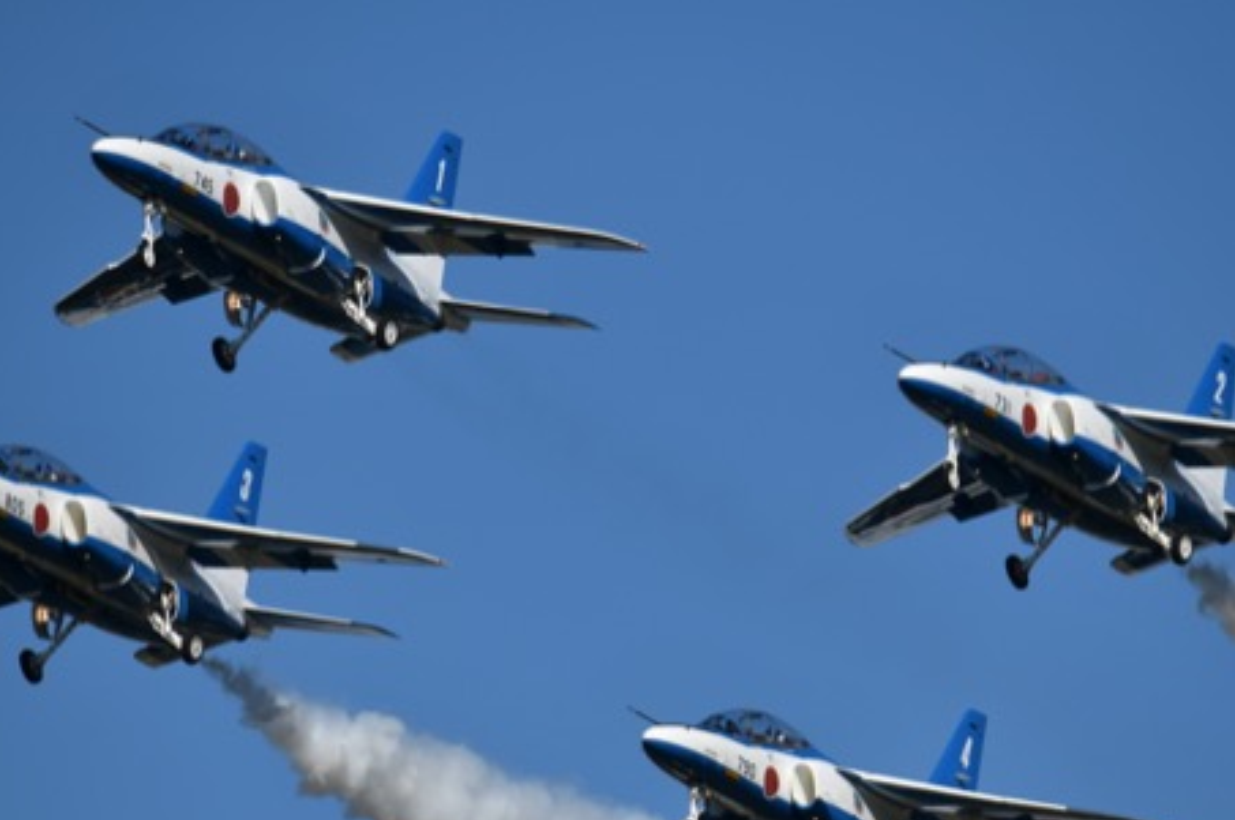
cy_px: 507
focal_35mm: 769
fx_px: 26352
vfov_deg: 1.8
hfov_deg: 2.7
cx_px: 641
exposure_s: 1/1000
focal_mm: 600
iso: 160
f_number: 9
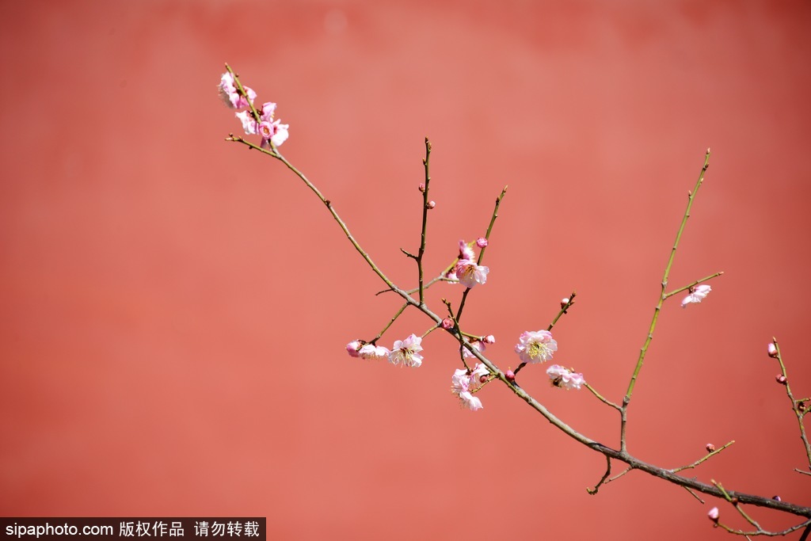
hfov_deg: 6.9
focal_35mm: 300
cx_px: 406
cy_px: 270
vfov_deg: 4.6
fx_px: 6759
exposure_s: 1/640
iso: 250
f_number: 6.3
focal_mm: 300
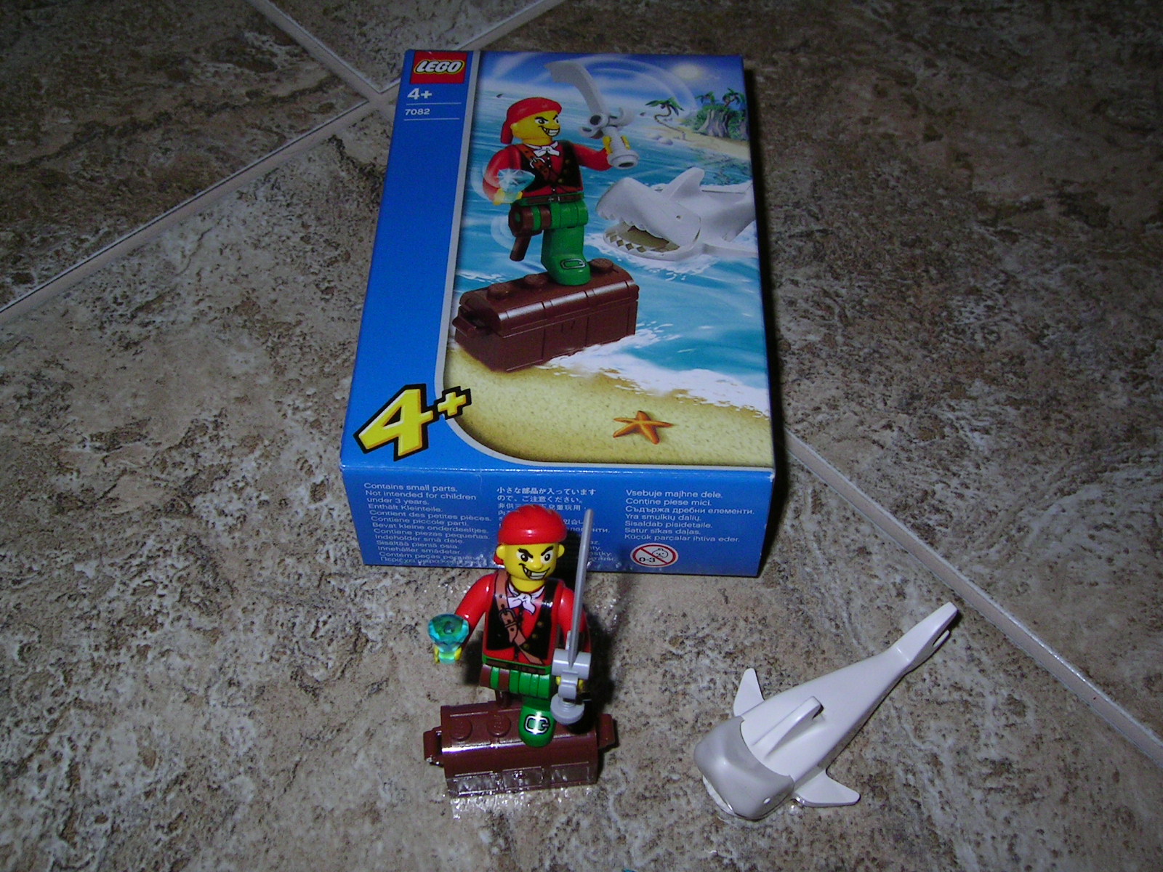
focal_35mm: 36
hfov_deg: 51.4
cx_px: 582
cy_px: 436
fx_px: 1209
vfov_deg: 39.7
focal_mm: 5.6
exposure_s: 1/30
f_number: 4.8
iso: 100
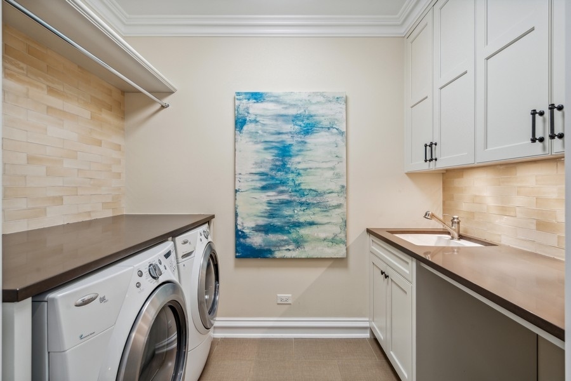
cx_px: 286
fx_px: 254
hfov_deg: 96.7
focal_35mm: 16
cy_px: 190
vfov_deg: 73.7
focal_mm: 16
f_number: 8
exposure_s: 1/8
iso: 320
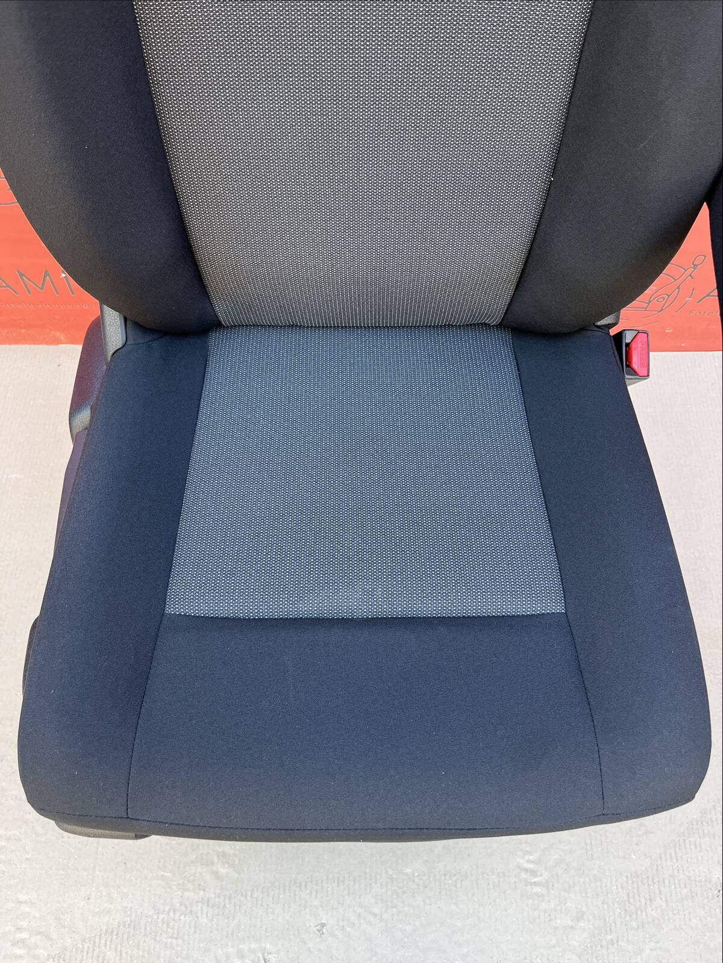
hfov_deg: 53.1
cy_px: 482
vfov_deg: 67.3
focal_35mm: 26
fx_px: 724
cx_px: 362
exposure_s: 1/121
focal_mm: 5.1
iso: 125
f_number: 1.6
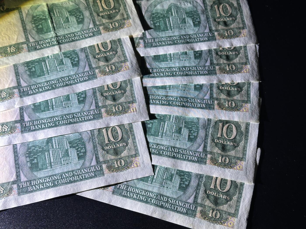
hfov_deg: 39.7
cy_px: 114
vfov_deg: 30.3
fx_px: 424
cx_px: 153
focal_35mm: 48
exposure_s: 1/100
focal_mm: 6.86
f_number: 1.78
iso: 80
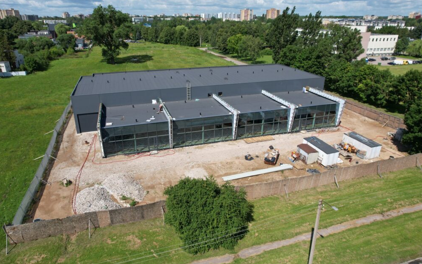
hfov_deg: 77.1
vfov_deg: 53.0
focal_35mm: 23
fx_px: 265
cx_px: 207
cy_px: 125
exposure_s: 1/2000
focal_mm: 8.38
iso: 110
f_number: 2.8
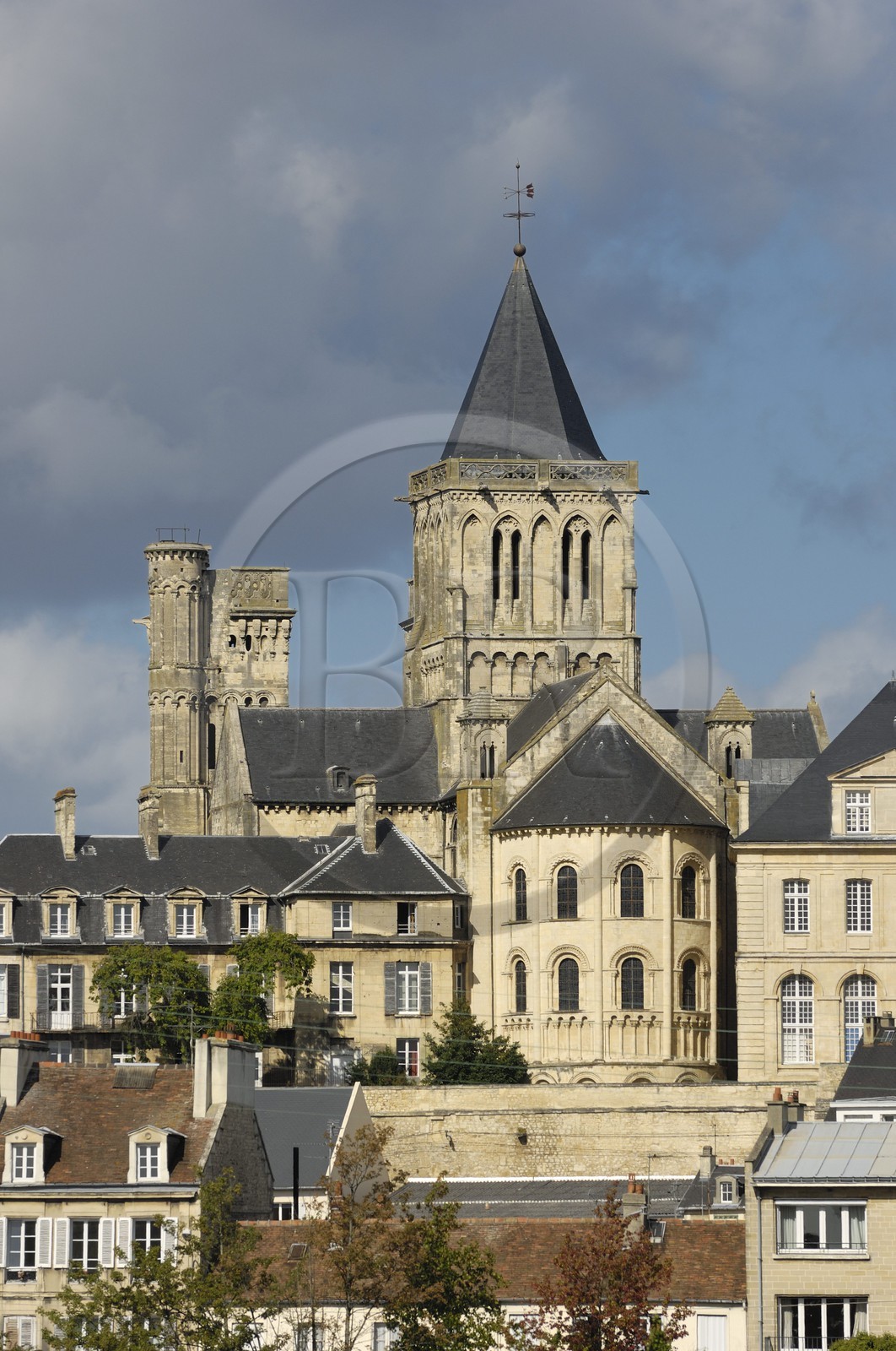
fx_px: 11233
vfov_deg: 6.9
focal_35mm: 300
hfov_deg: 4.6
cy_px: 676
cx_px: 448
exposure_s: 1/500
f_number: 6.3
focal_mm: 200
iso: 100
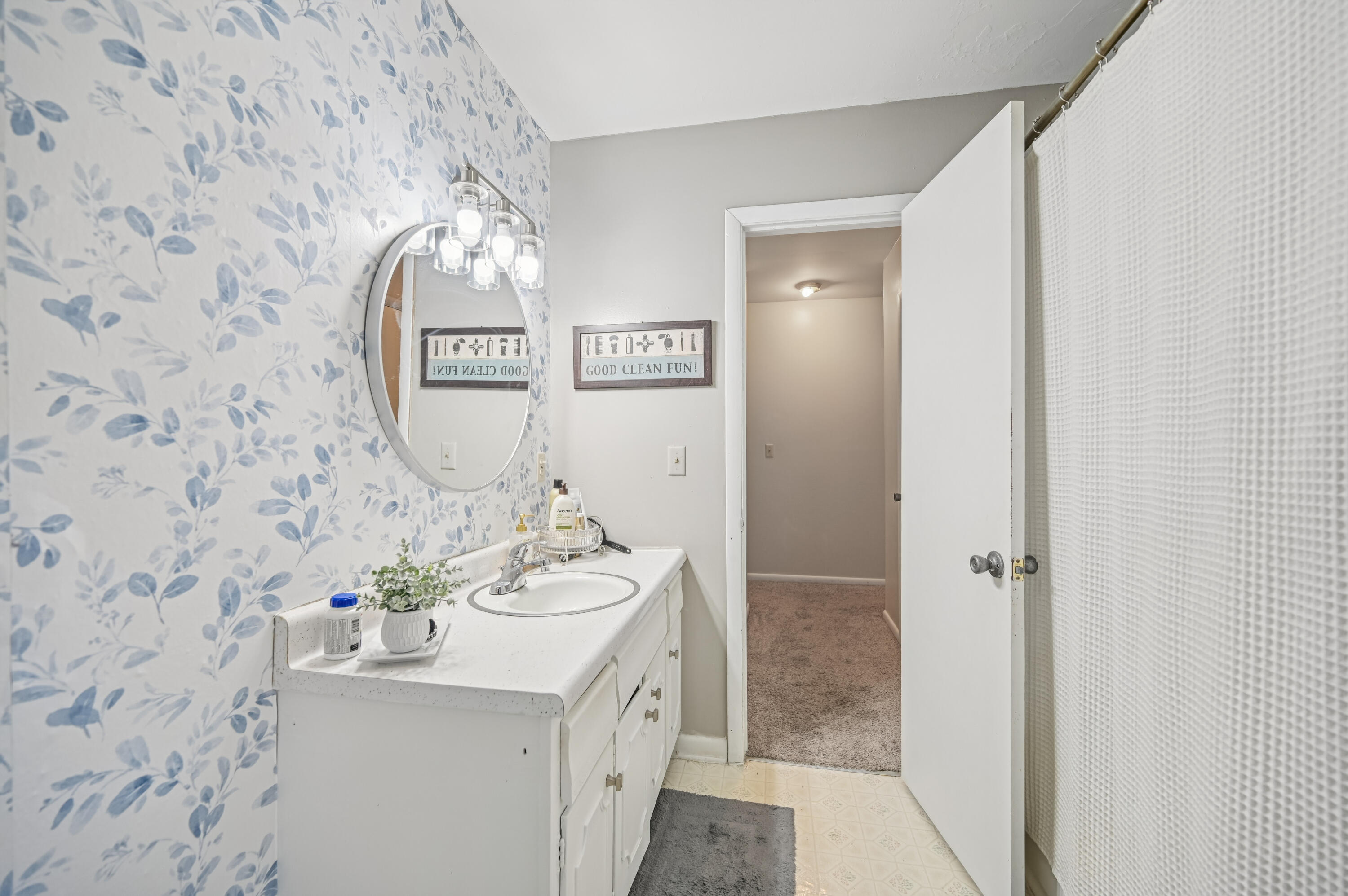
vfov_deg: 81.1
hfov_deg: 104.3
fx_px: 524
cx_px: 674
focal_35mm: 14
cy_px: 448
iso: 400
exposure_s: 1/60
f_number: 4
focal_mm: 14
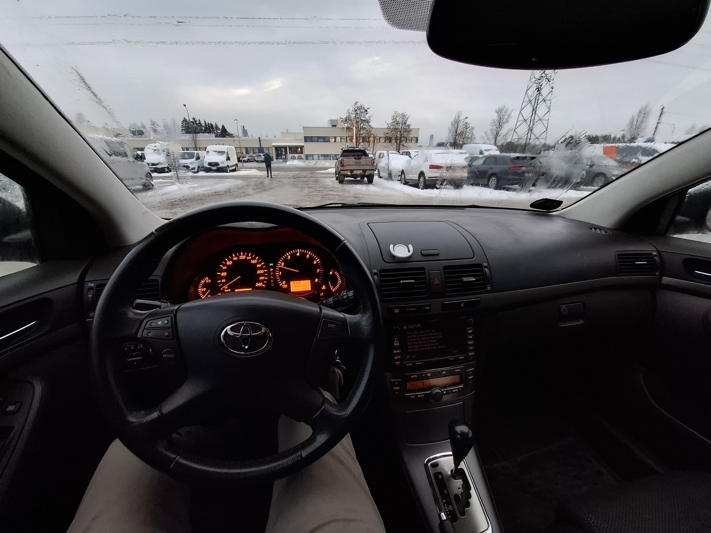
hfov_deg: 106.2
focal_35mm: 13
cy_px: 266
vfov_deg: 89.9
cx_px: 356
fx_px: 267
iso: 125
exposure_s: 1/50
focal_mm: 1.74
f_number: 2.2
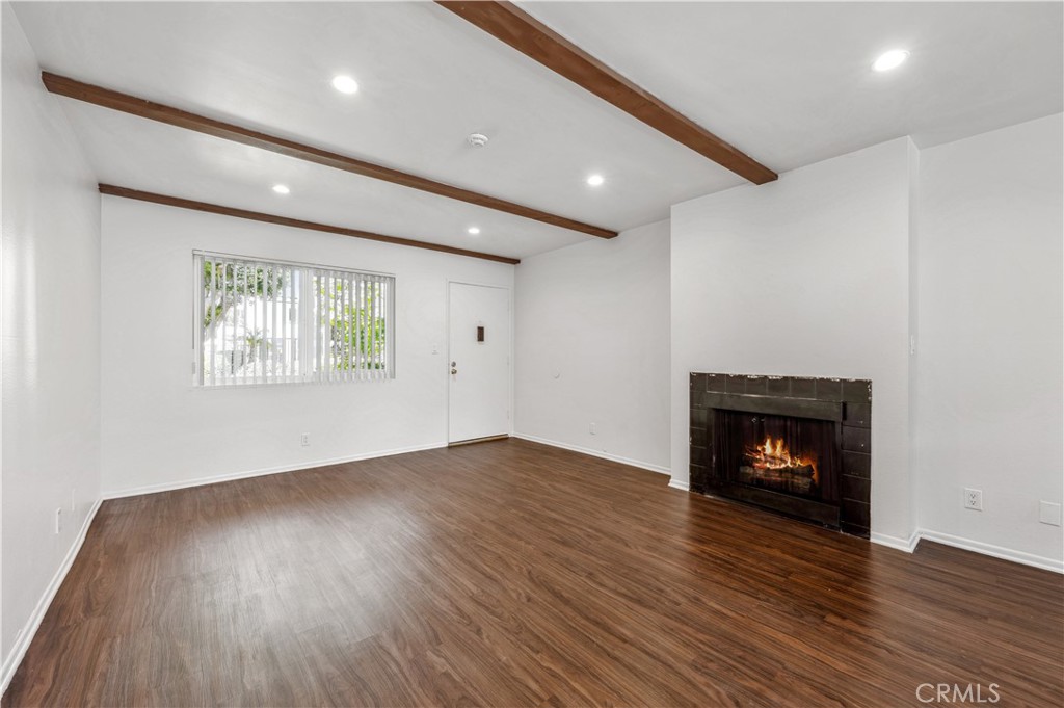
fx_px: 413
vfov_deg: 81.1
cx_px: 532
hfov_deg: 104.3
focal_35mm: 14
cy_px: 354
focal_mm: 14
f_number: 10
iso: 100
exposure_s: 1/10
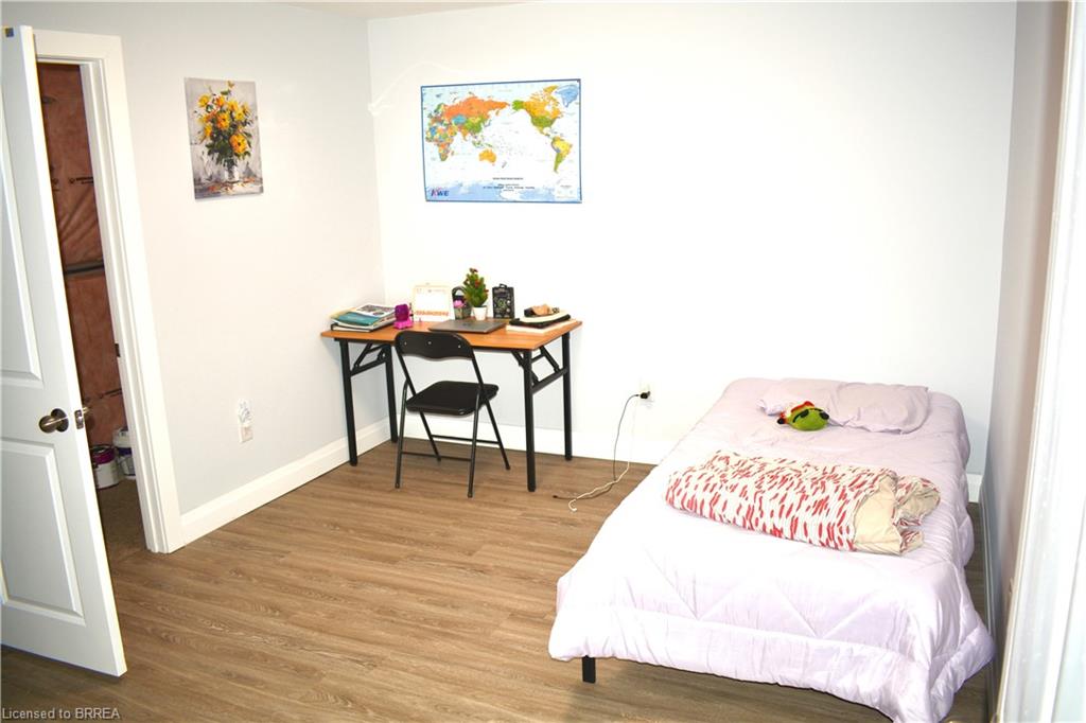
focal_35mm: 27
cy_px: 362
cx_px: 543
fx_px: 814
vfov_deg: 47.9
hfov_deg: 67.4
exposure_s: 1/60
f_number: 3.5
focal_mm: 18
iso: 100
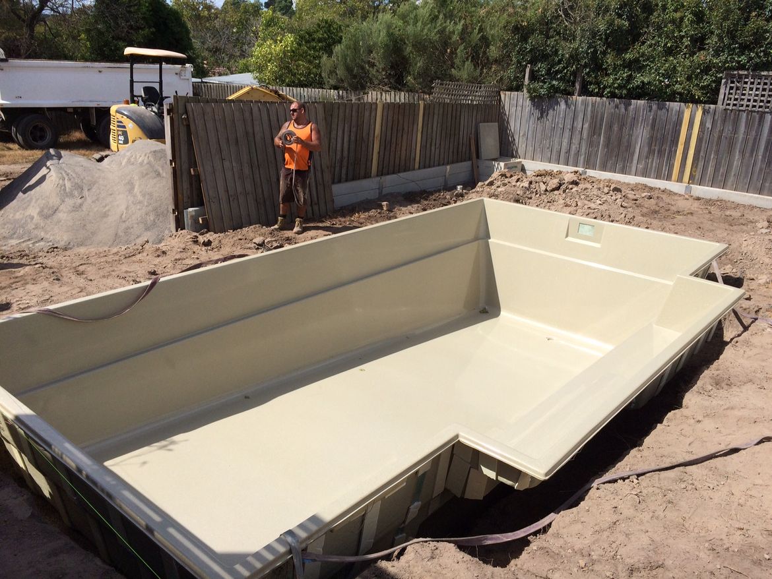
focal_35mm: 29
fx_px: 647
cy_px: 290
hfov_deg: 61.6
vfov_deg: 48.2
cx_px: 386
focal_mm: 4.15
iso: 32
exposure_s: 1/3165
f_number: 2.2
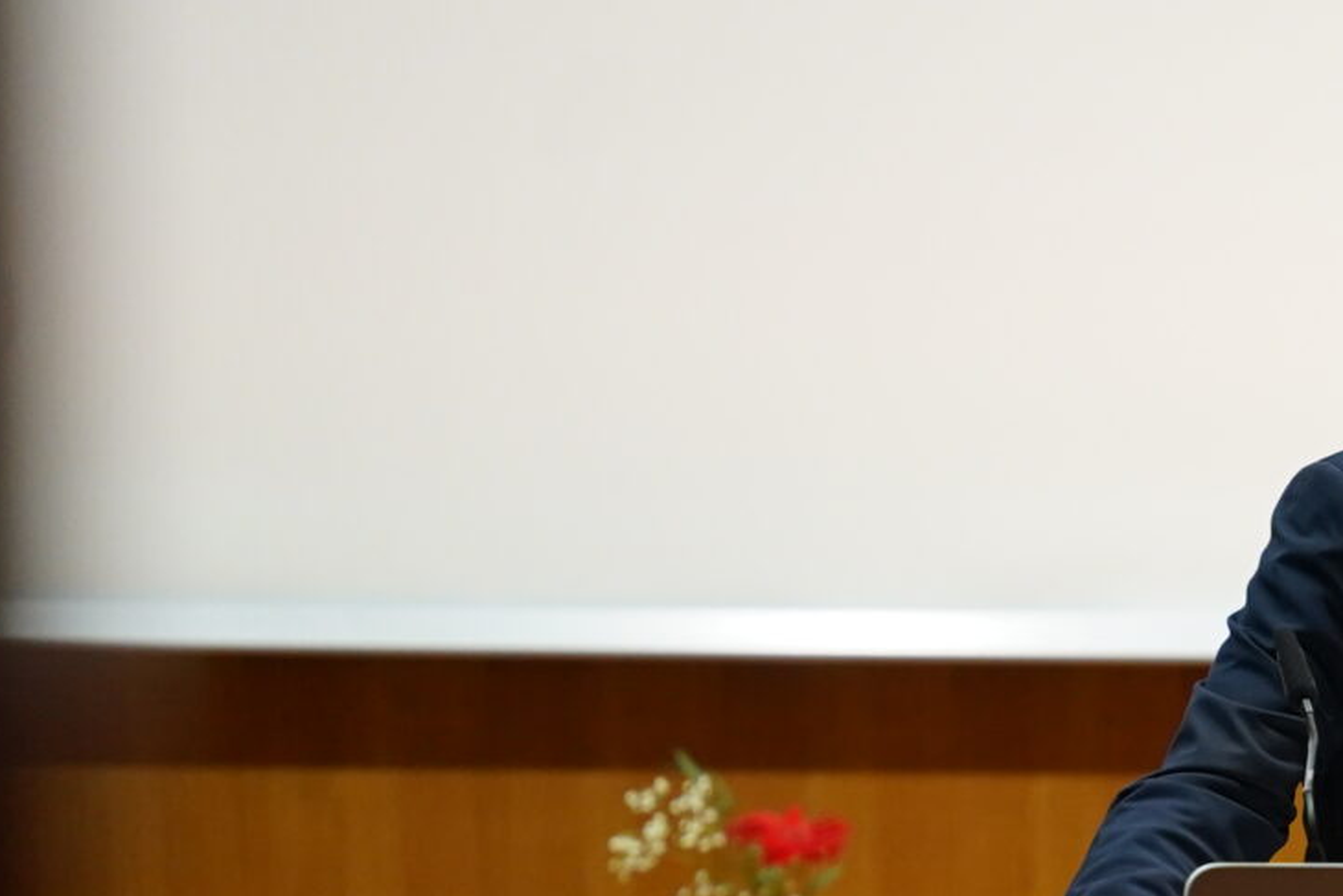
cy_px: 1305
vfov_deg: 2.2
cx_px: 2005
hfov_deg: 3.3
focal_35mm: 631
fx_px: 23543
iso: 2000
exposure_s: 1/200
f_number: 2.8
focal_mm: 180
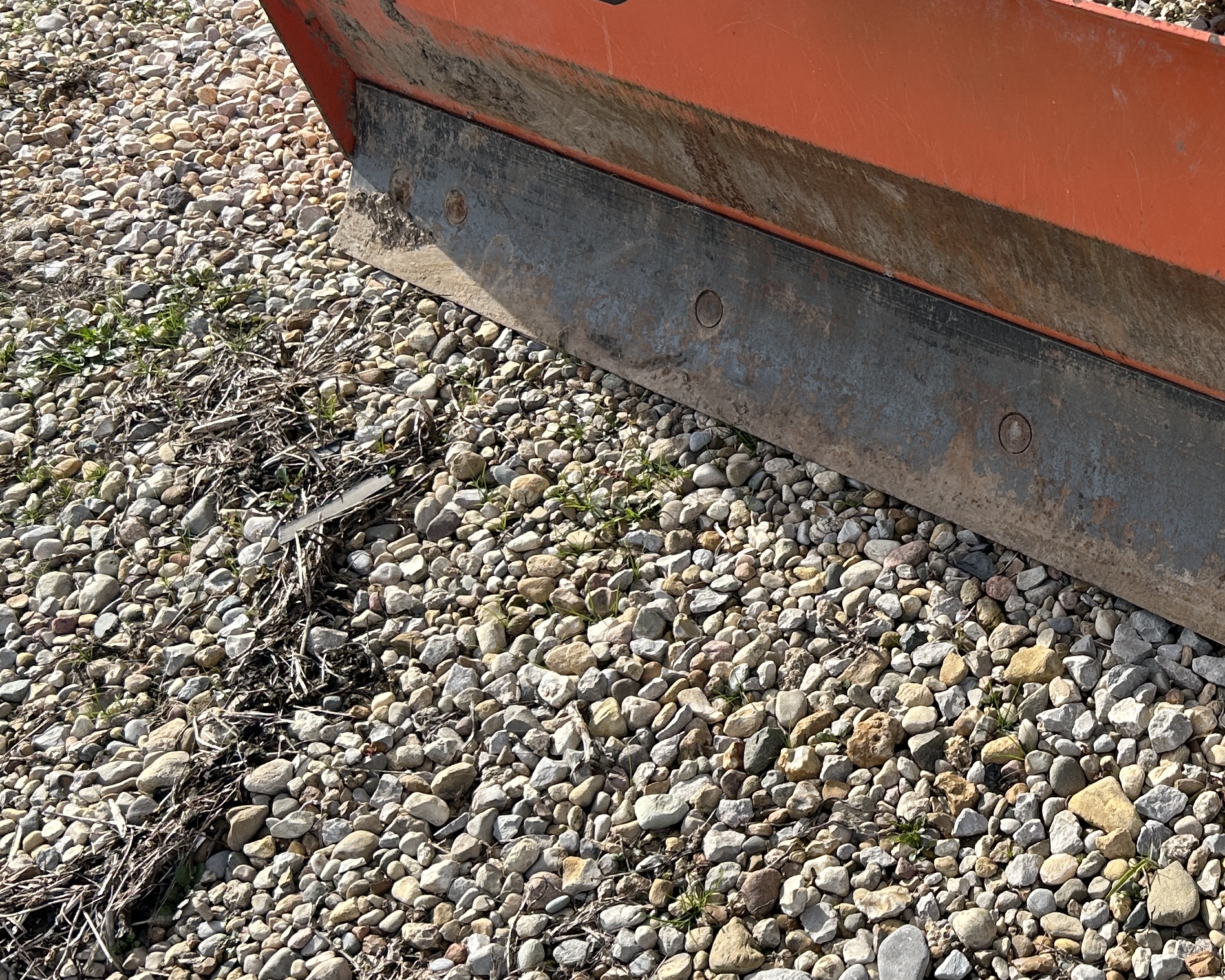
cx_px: 1210
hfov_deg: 32.2
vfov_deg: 28.0
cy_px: 383
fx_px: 1958
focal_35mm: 54
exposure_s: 1/2045
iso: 50
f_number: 1.5
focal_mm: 5.7
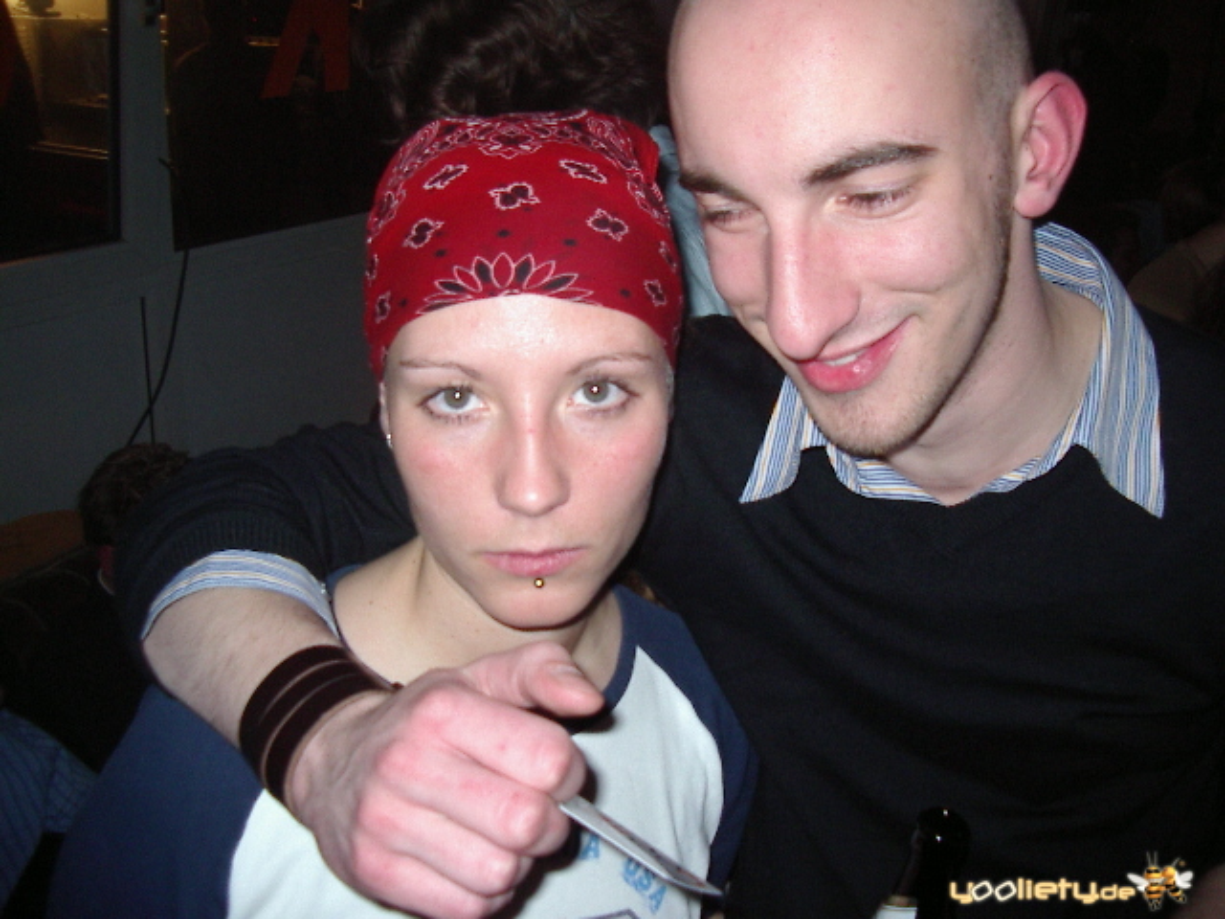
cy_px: 460
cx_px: 612
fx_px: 1345
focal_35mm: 38
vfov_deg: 37.7
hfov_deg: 49.0
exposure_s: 1/60
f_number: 2.6
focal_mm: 5.8
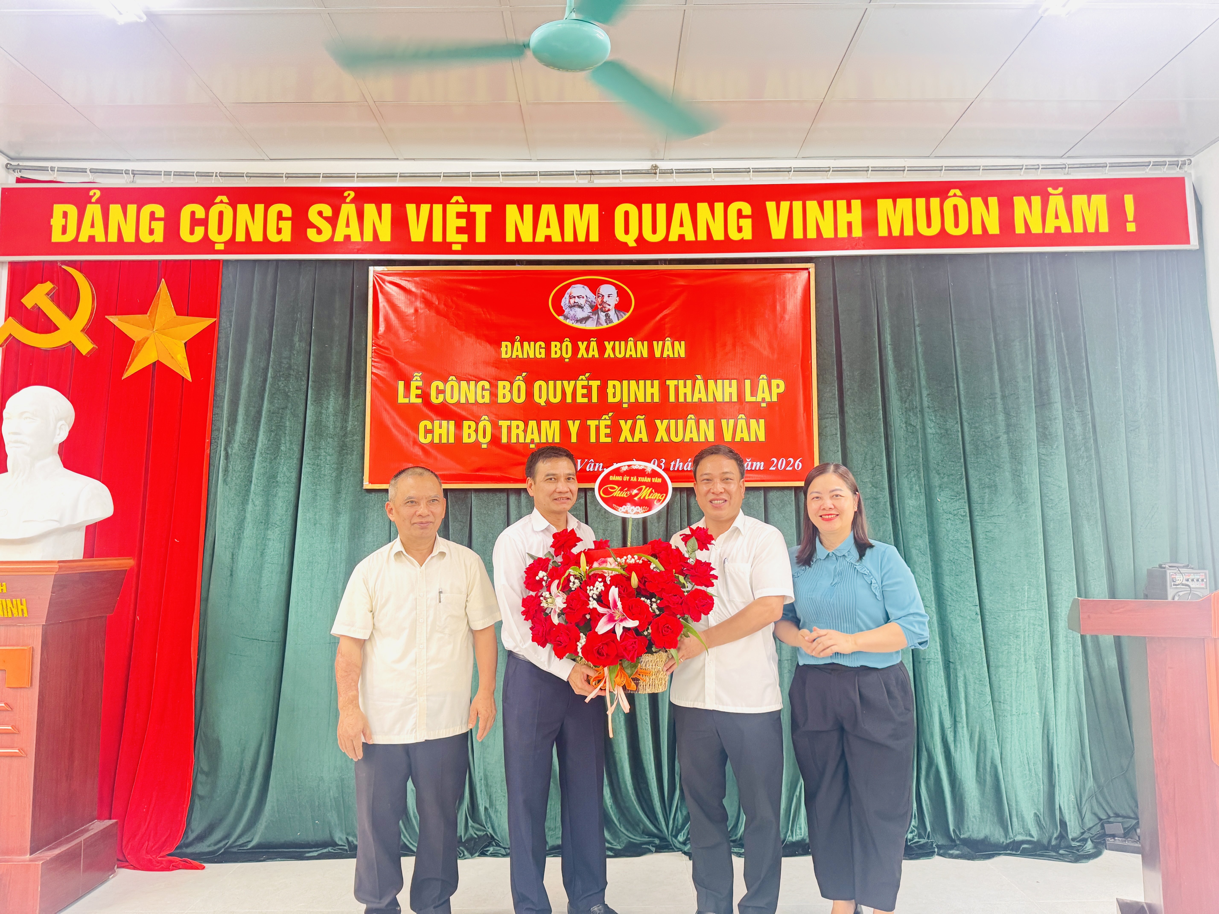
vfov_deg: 56.8
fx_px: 845
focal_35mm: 24
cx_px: 610
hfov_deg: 71.6
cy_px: 457
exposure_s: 1/60
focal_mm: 6.76
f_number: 1.78
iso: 320
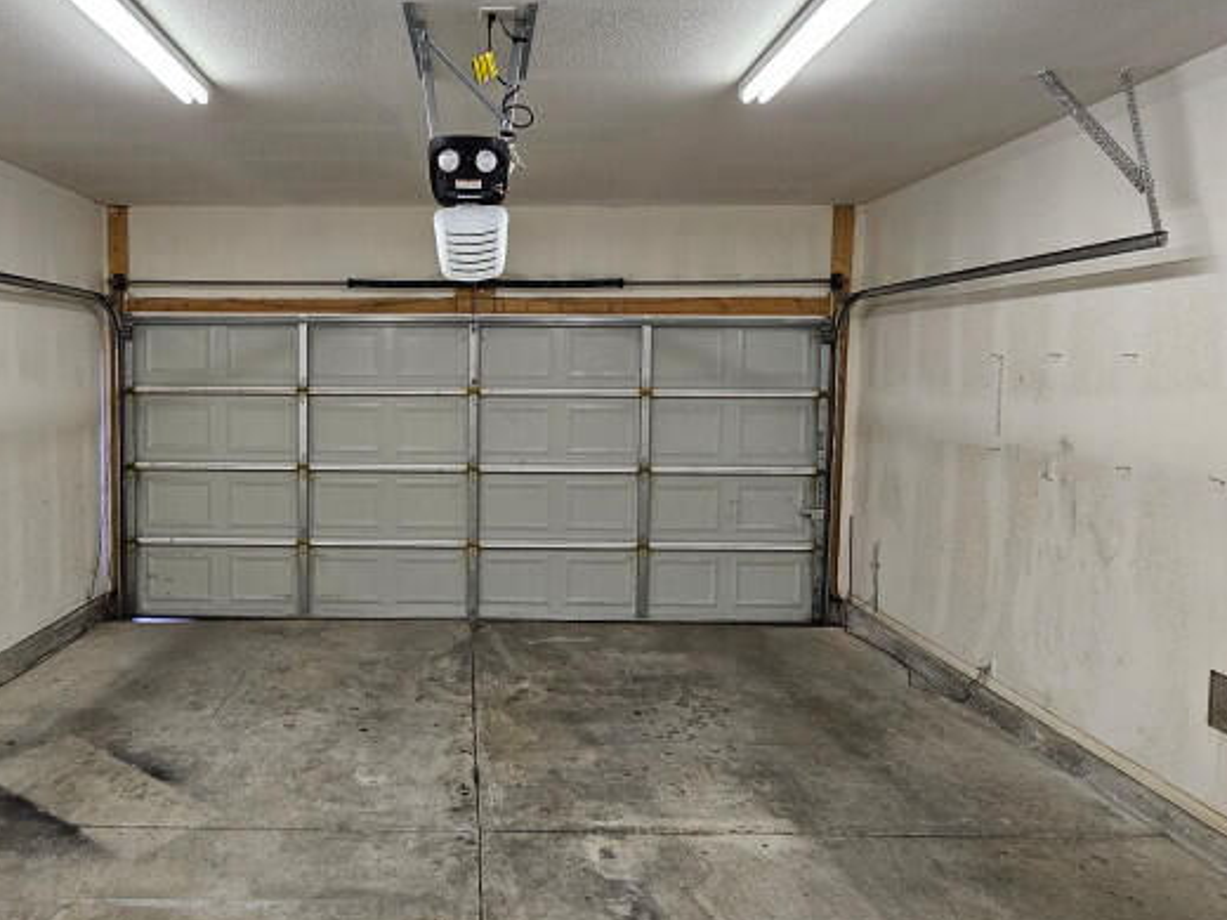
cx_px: 472
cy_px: 415
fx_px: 709
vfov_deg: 65.8
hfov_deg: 80.5
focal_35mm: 20
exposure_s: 1/60
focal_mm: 2.2
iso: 200
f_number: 2.2
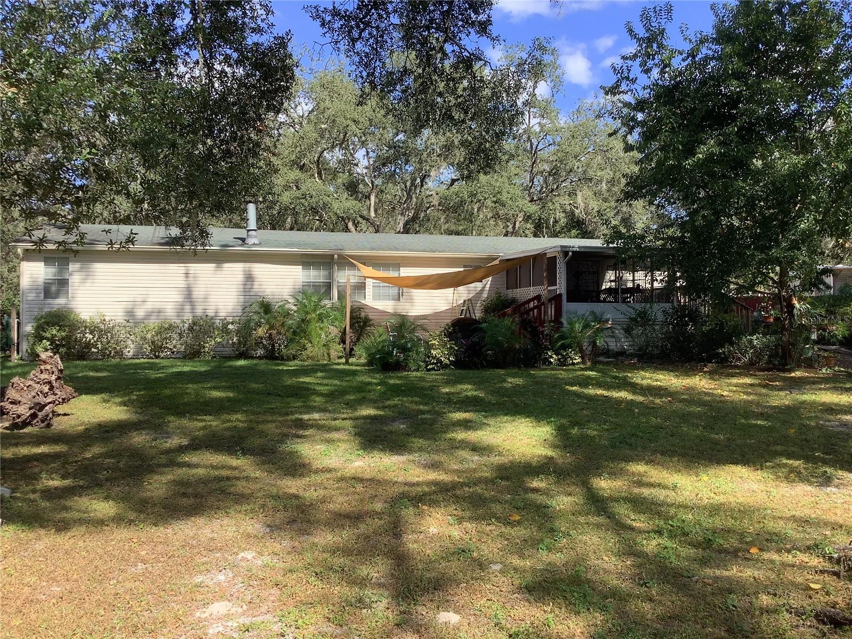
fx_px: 763
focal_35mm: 31
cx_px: 426
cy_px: 320
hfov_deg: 58.4
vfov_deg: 45.4
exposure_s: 1/407
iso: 25
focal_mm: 3.3
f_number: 2.4
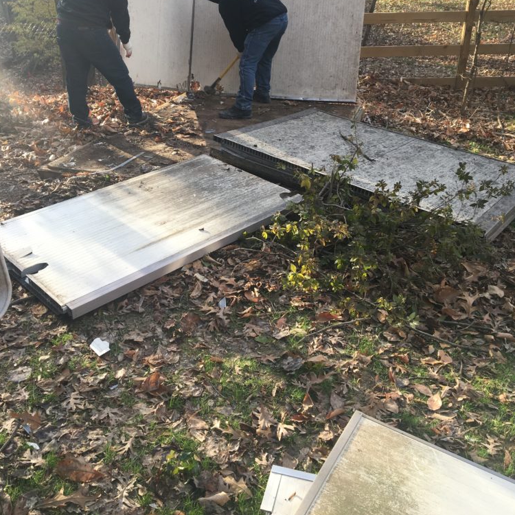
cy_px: 188
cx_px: 260
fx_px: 589
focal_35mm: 35
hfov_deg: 47.2
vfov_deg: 46.7
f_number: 2.2
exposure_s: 1/223
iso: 25
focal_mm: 4.15
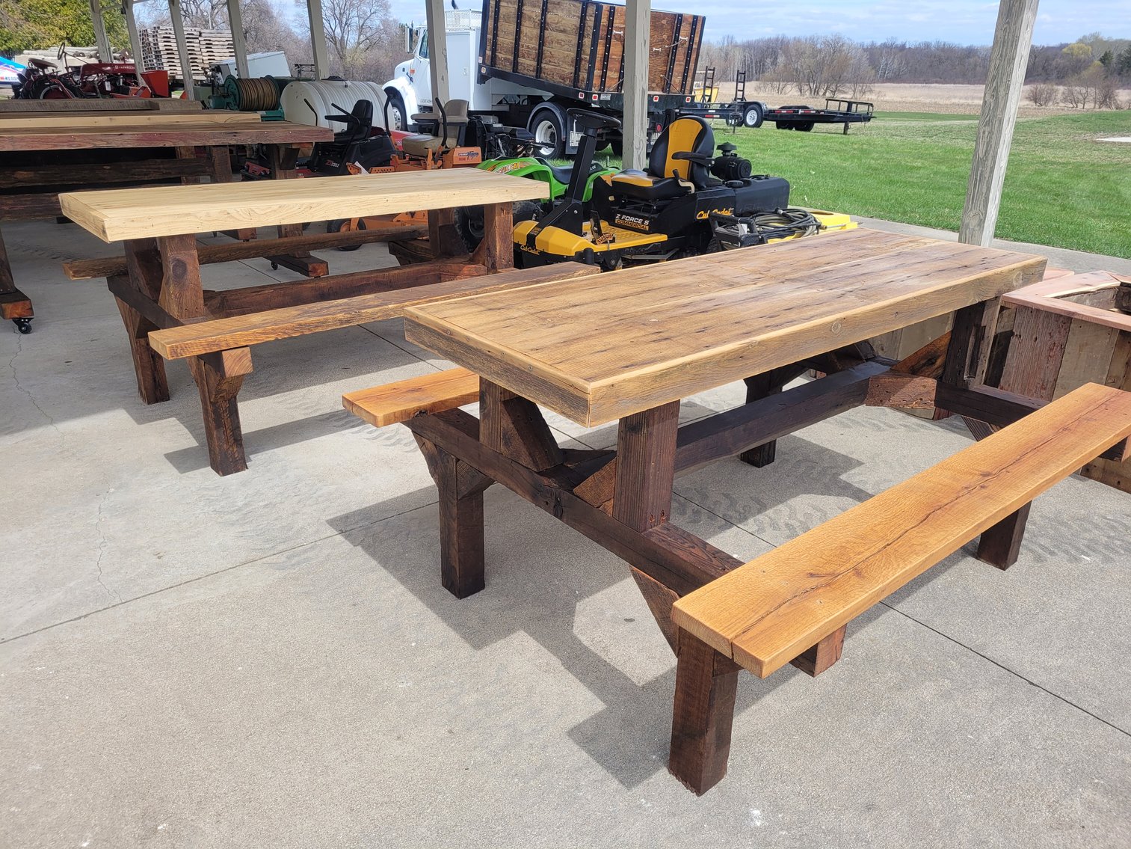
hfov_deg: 67.3
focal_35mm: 26
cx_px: 566
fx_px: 850
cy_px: 424
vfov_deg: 53.1
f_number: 1.8
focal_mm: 5.4
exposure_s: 1/1372
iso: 40
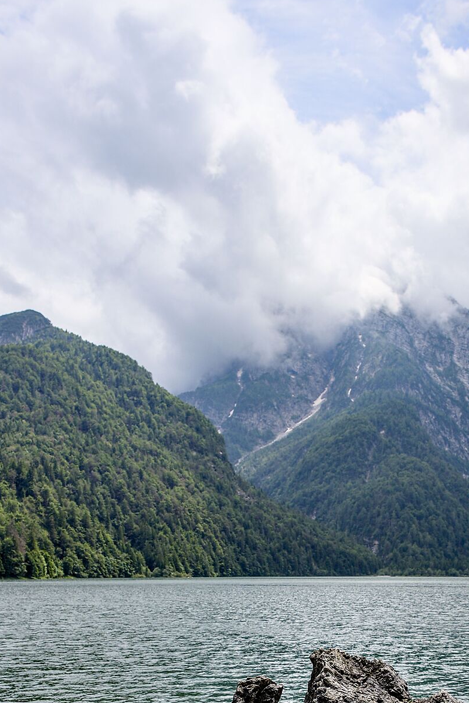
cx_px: 298
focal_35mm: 40
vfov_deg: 43.9
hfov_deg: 33.2
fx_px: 782
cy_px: 641
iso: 100
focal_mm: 20
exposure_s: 1/1250
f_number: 4.5
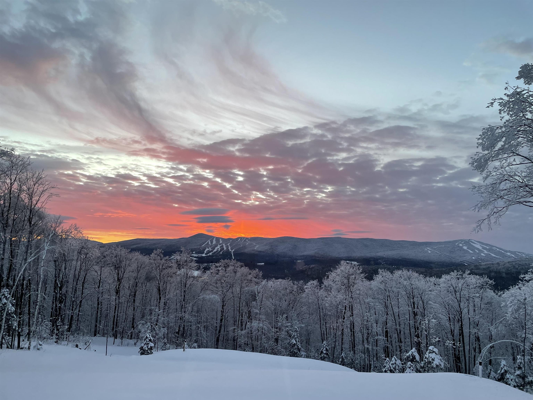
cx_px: 266
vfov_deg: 53.1
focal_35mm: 26
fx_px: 400
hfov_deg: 67.3
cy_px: 200
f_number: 1.6
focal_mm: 4.2
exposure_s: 1/121
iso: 100
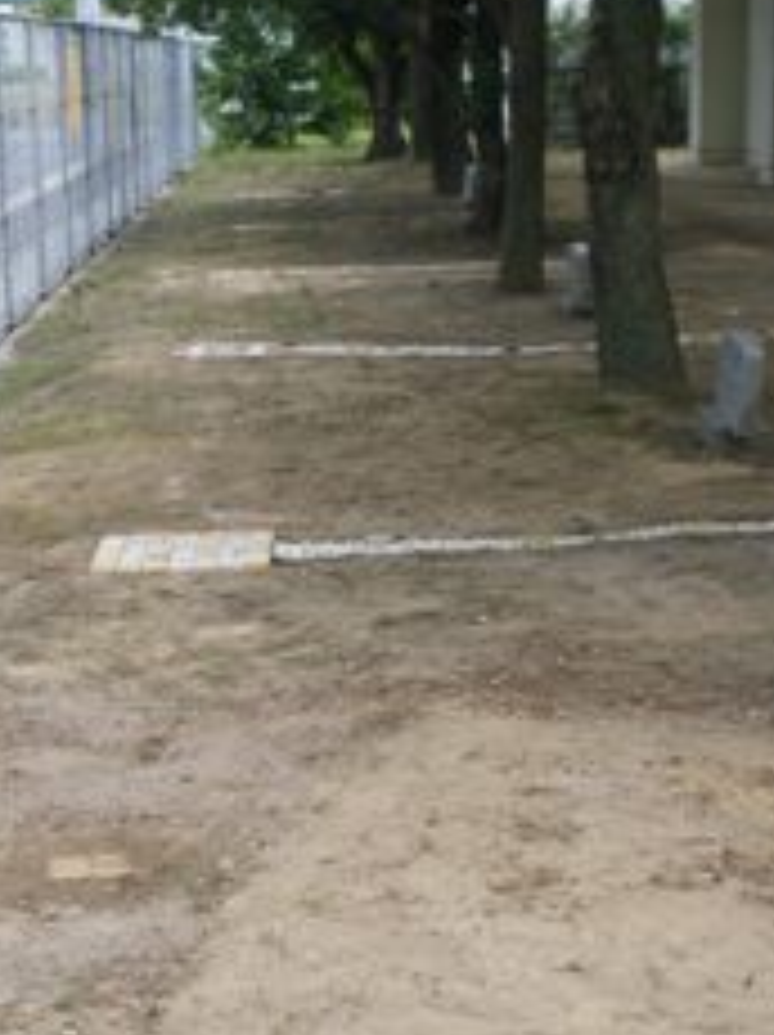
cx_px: 369
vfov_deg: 22.4
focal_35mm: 87
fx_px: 2599
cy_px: 684
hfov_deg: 16.9
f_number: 3.7
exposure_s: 1/80
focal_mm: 8.4
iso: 64
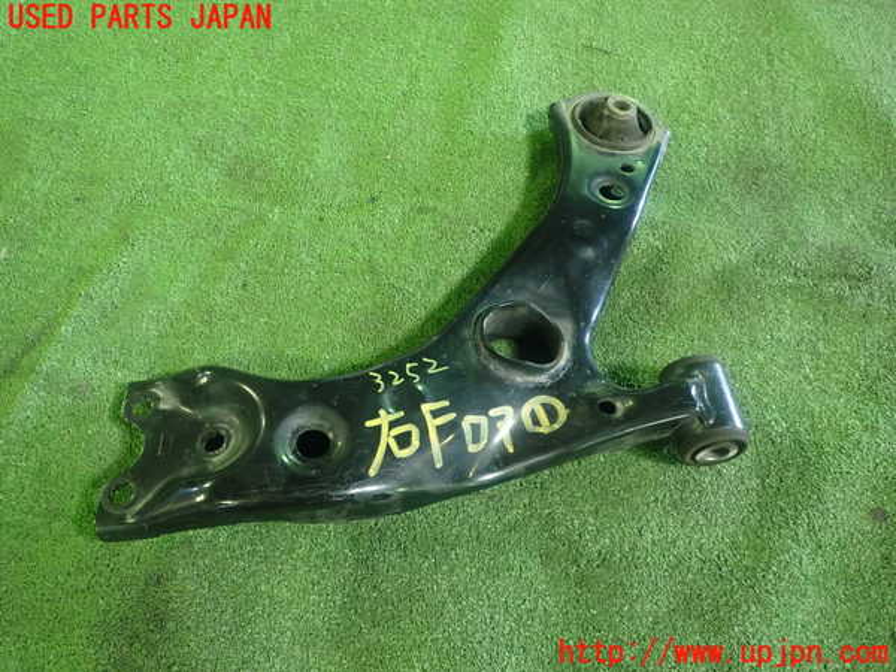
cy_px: 336
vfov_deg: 46.8
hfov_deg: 60.0
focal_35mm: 30
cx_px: 448
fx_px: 777
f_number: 2.3
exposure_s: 1/30
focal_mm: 5.4
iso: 400
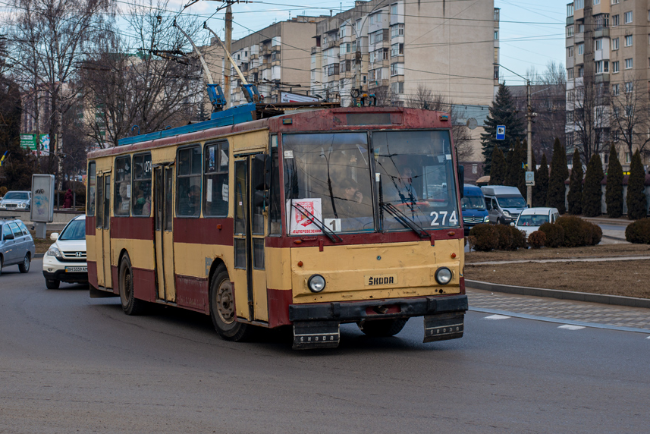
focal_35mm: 70
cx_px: 283
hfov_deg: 28.8
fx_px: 1264
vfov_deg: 19.4
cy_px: 139
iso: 160
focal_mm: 50
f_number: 4.5
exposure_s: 1/400
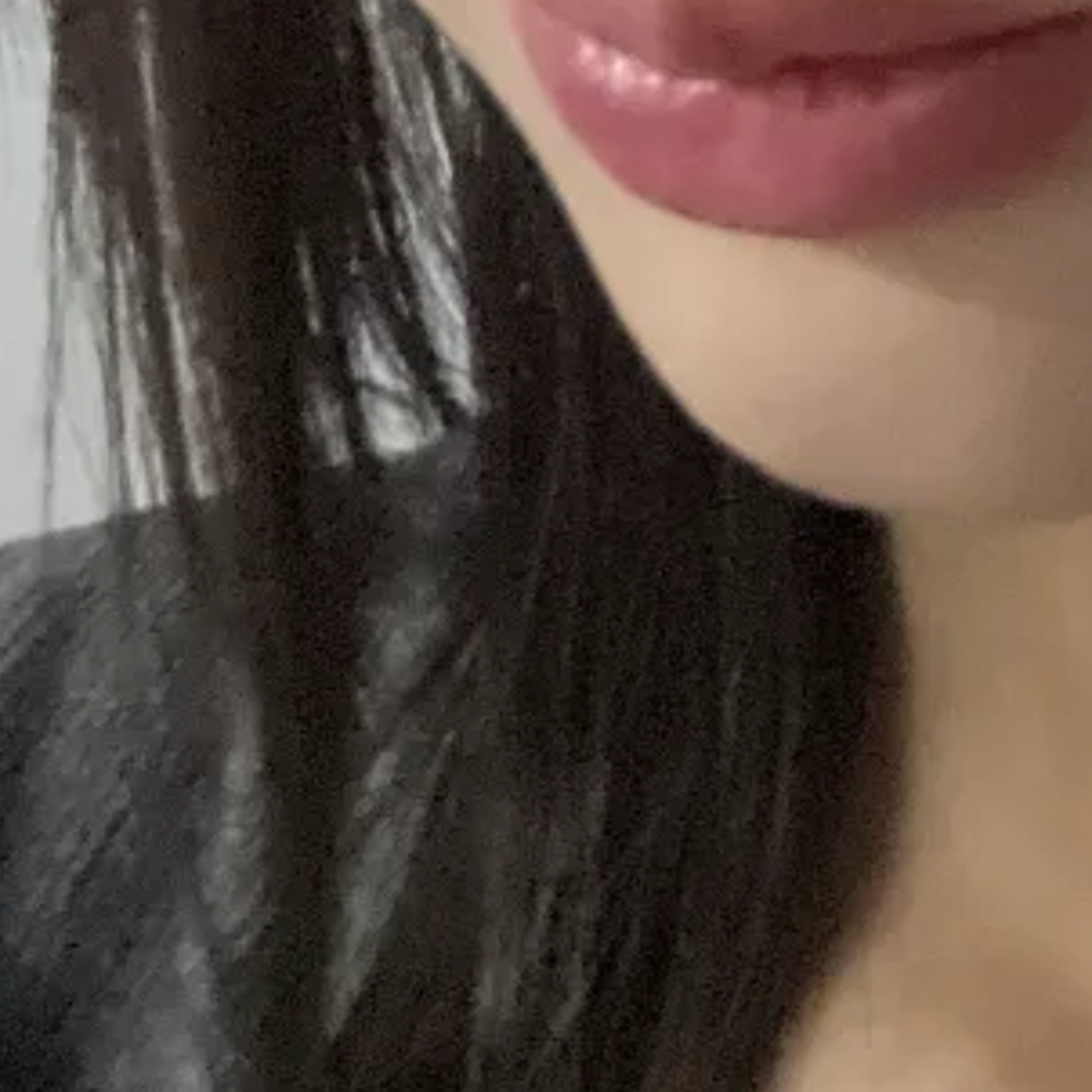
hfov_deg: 16.2
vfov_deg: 15.6
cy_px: -803
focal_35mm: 97
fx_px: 3462
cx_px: 1696
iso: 1000
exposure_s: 1/15
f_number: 2.2
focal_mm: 2.71
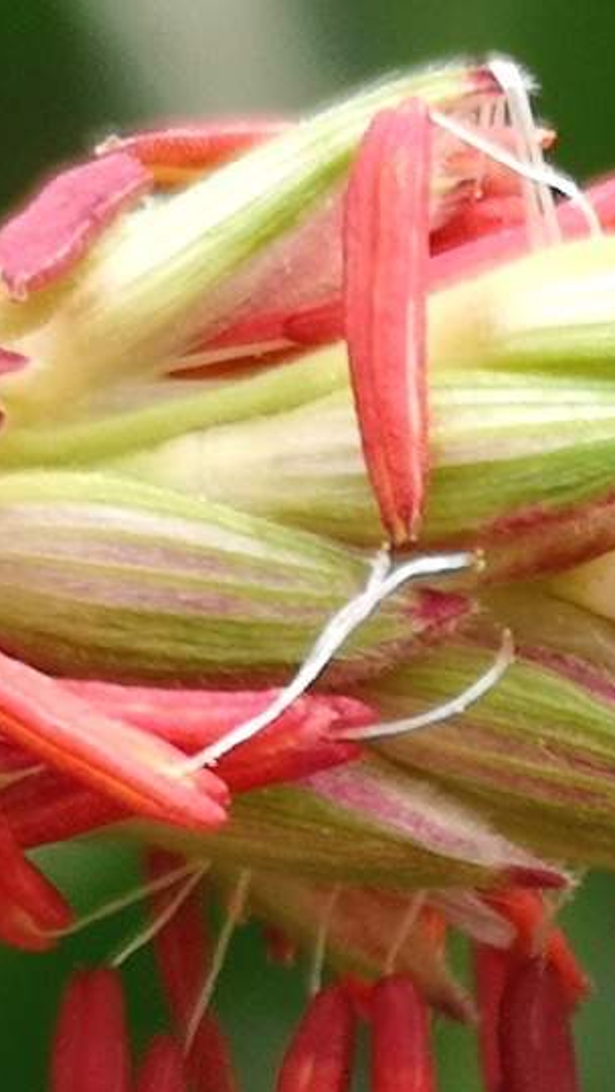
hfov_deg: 5.3
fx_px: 6519
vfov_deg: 9.6
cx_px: 1012
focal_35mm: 225
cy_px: 845
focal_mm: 5.58
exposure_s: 1/982
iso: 50
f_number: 1.8
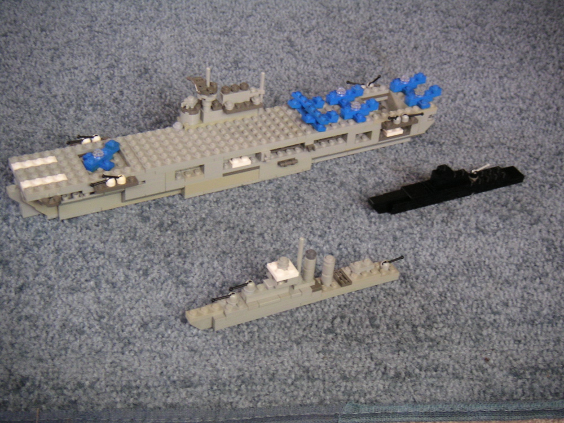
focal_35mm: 57
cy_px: 212
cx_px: 282
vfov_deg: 25.7
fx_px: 929
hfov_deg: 33.8
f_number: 3
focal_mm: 8.9
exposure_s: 1/10
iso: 100
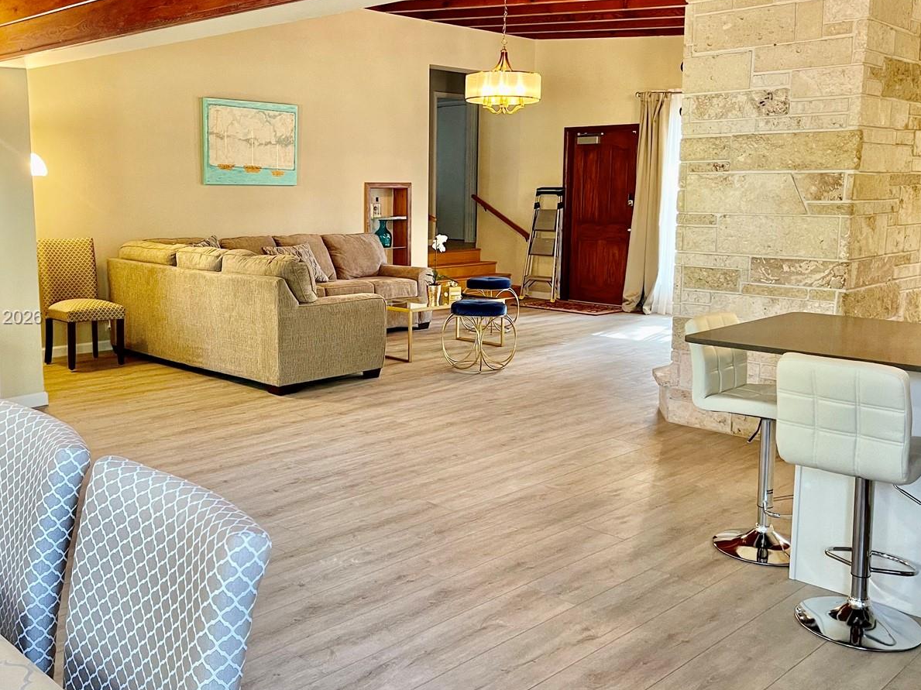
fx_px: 931
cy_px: 318
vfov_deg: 40.7
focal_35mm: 35
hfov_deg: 52.6
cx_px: 421
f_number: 1.6
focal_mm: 5.1
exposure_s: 1/60
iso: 160
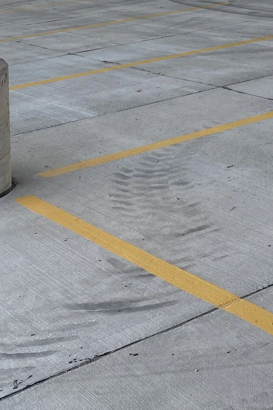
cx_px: 275
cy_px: -111
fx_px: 887
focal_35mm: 78
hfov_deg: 17.1
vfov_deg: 23.3
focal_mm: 4.25
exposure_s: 1/357
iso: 32
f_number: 1.8
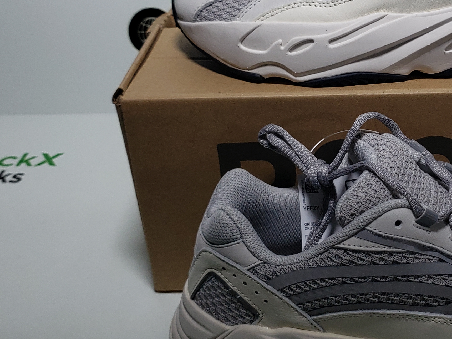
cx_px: 388
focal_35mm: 61
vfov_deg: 23.8
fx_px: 796
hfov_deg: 30.6
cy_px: 98
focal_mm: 4.3
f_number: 1.5
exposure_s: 1/495
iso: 50
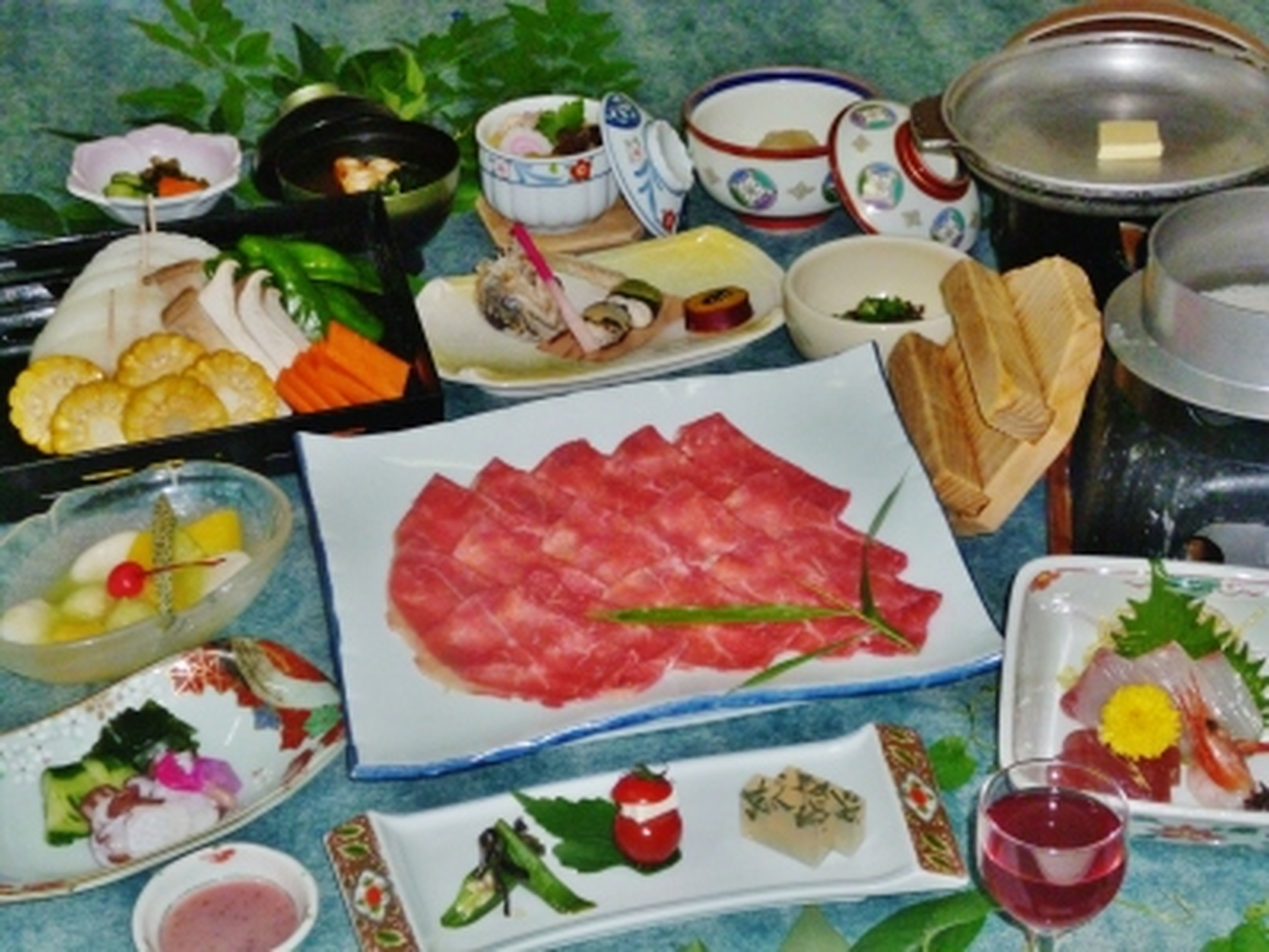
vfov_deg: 21.3
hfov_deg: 28.2
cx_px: 634
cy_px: 476
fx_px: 2529
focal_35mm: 69
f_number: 4.5
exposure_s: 1/60
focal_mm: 12.3
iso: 400
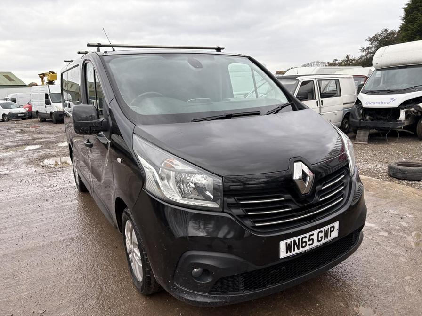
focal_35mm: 26
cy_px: 158
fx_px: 317
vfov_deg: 53.1
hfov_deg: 67.3
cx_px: 211
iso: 50
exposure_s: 1/343
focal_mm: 5.96
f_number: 1.6
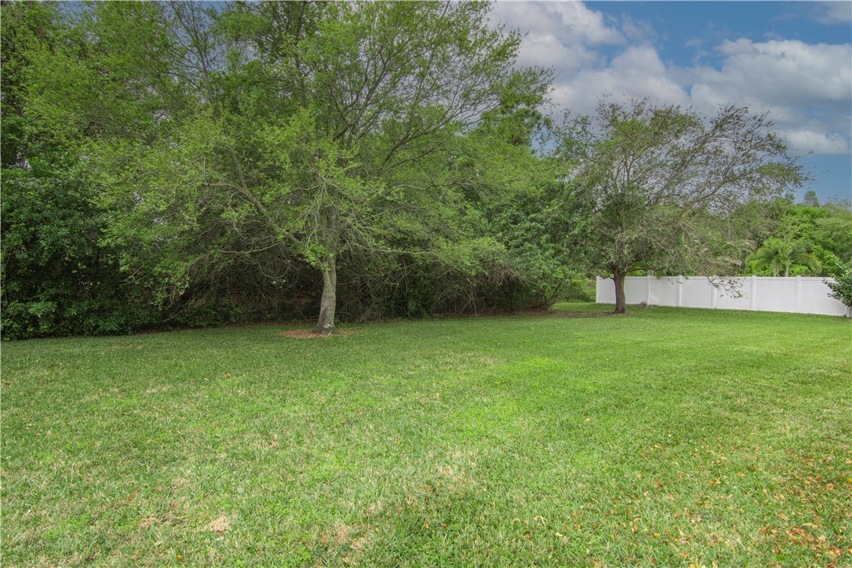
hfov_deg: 95.0
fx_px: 390
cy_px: 284
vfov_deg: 72.1
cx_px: 426
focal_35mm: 16
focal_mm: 11
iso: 320
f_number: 8
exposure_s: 1/250
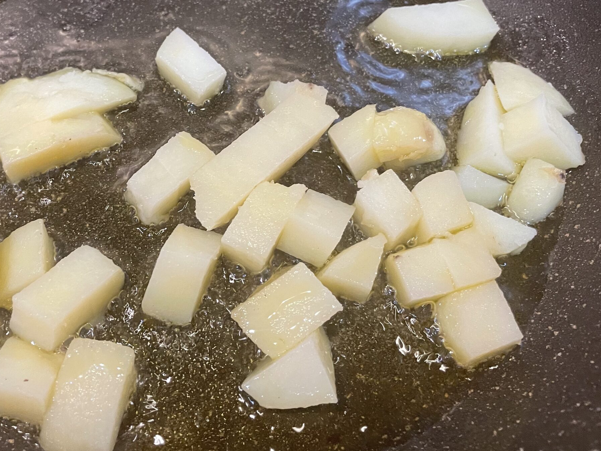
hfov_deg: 49.1
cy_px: 176
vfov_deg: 38.5
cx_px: 193
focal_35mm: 37
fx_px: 642
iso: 200
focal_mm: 4.2
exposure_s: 1/50
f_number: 1.6
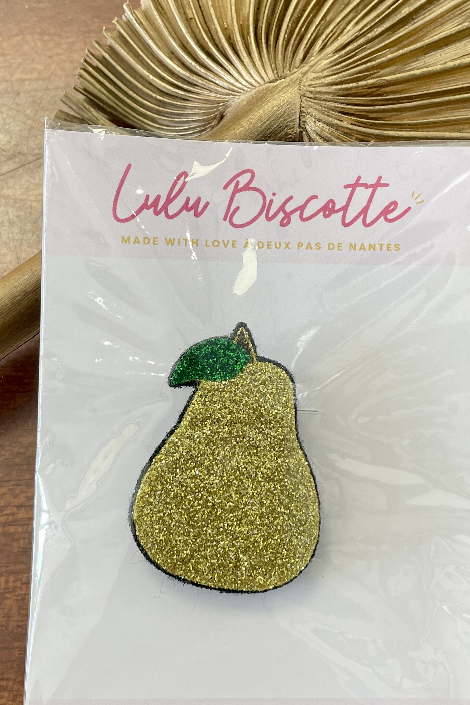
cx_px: 267
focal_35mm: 46
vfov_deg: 42.7
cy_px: 349
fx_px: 901
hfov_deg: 29.2
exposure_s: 1/100
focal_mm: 4.2
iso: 50
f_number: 1.6
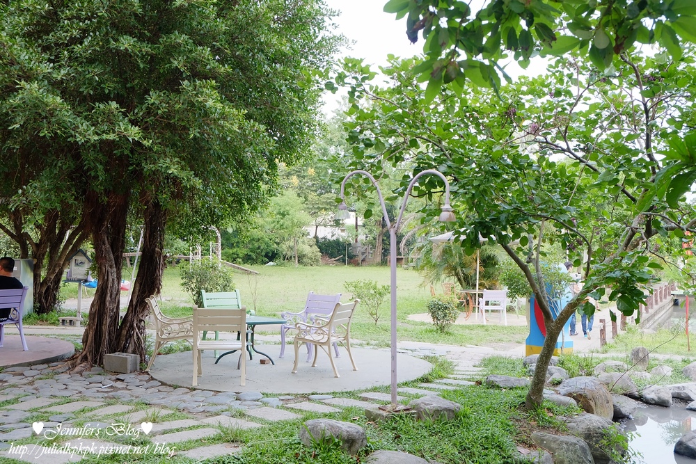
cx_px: 348
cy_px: 232
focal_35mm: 36
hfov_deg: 53.1
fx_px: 696
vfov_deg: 36.9
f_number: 4.5
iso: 800
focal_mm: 24.3
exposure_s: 1/140
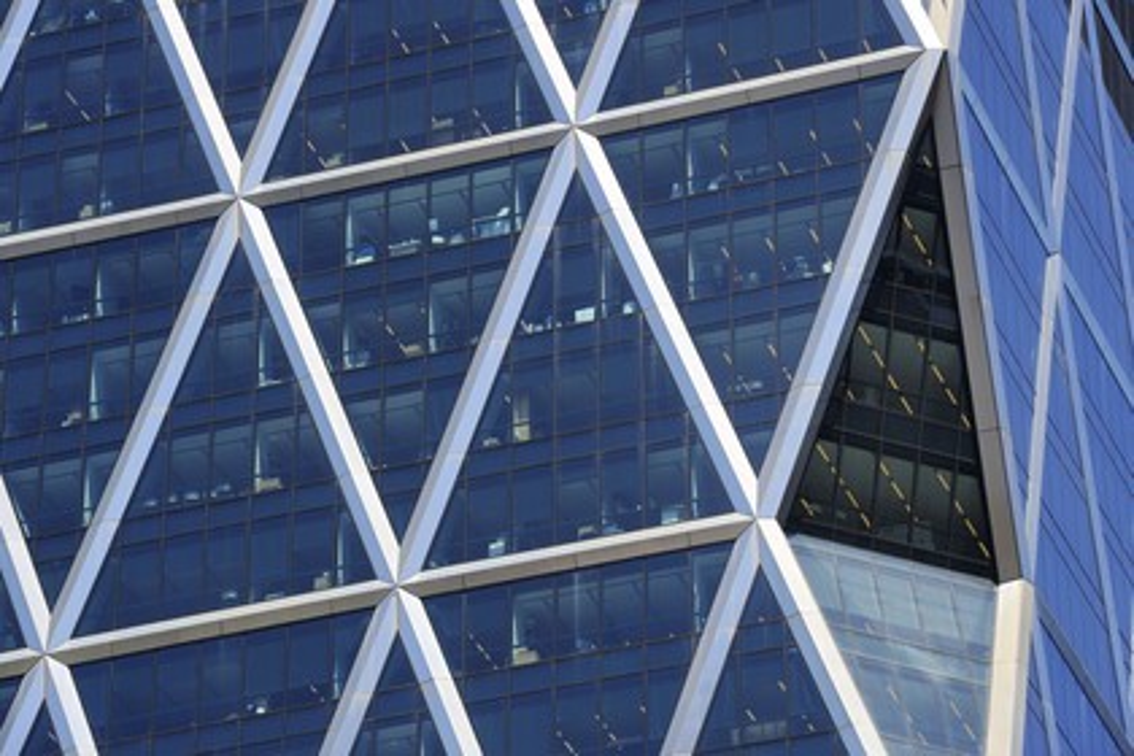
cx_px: 567
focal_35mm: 160
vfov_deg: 8.6
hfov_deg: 12.8
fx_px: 5040
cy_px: 378
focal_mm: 160
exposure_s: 1/200
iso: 200
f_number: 9
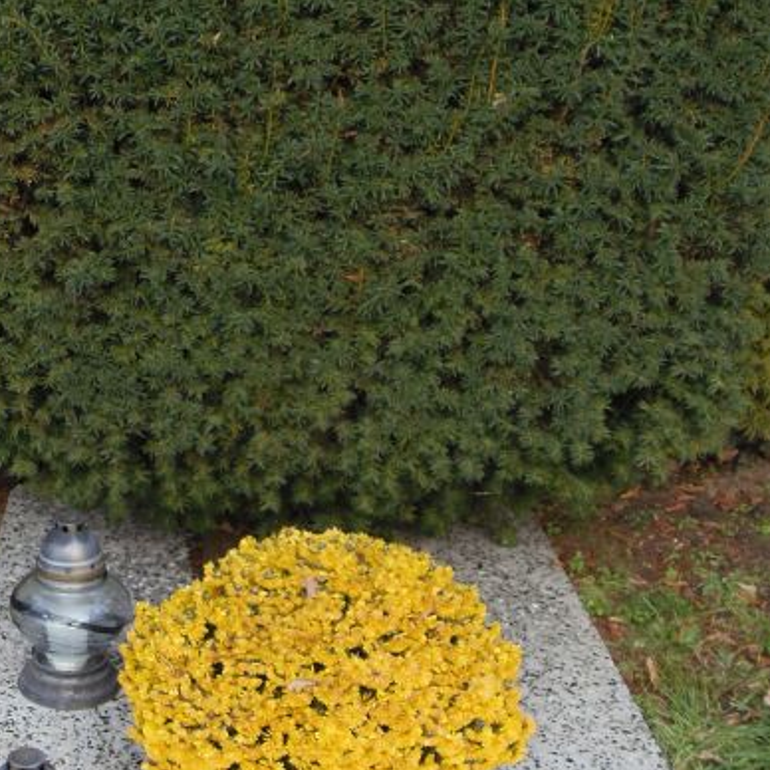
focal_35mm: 56
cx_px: 294
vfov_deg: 29.8
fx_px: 1409
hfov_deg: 30.4
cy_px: 631
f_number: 2.9
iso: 64
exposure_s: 1/160
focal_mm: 4.3
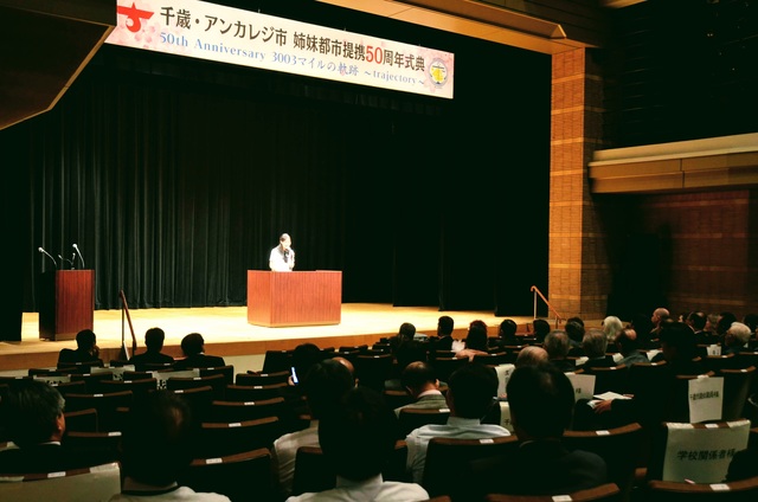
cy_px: 251
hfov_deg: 49.6
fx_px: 820
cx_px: 379
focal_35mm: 39
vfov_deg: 34.1
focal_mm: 26
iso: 800
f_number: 4
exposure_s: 1/30
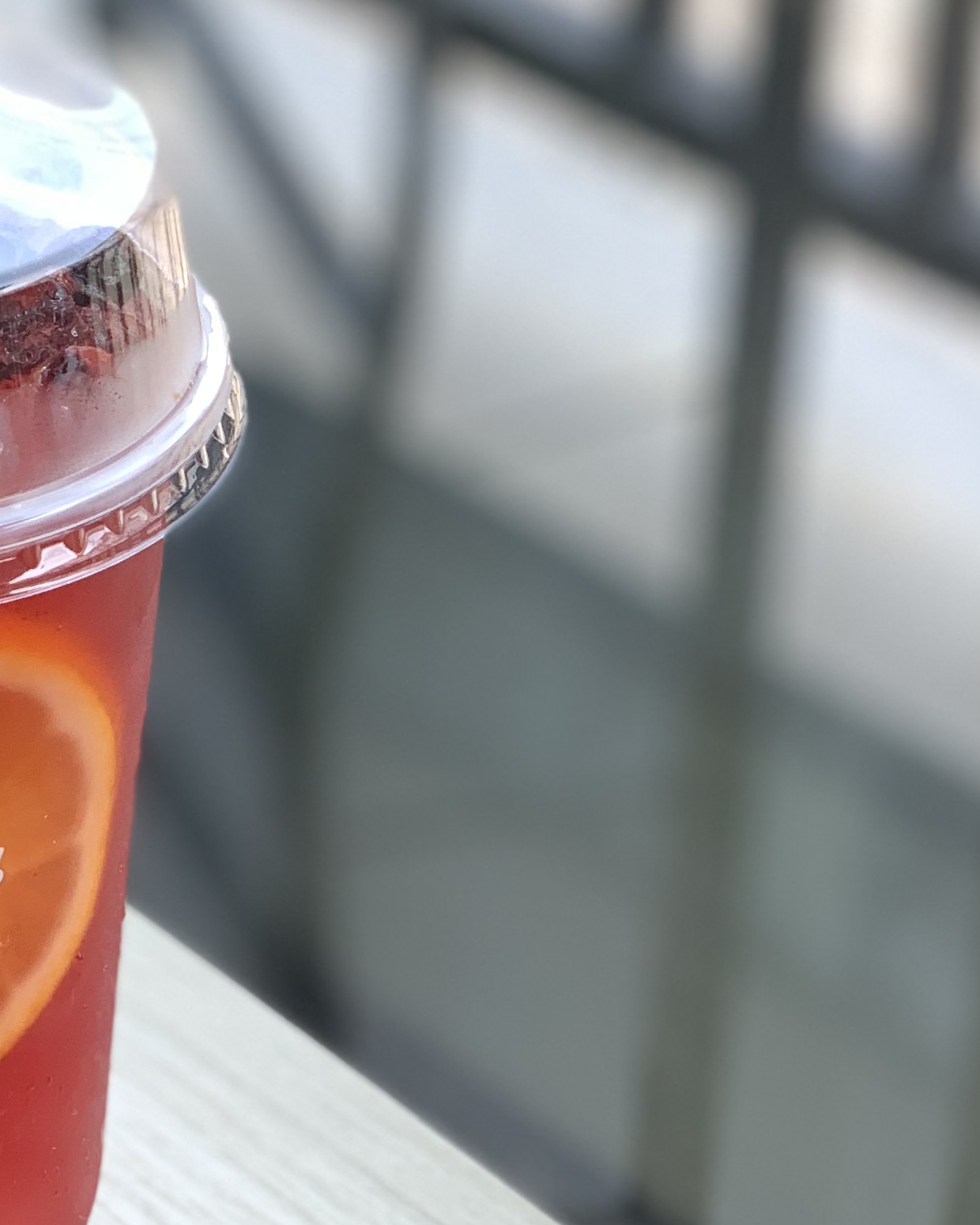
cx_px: -194
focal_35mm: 132
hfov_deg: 11.5
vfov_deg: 14.4
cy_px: 114
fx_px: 4786
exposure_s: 1/122
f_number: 2.4
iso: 32
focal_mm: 6
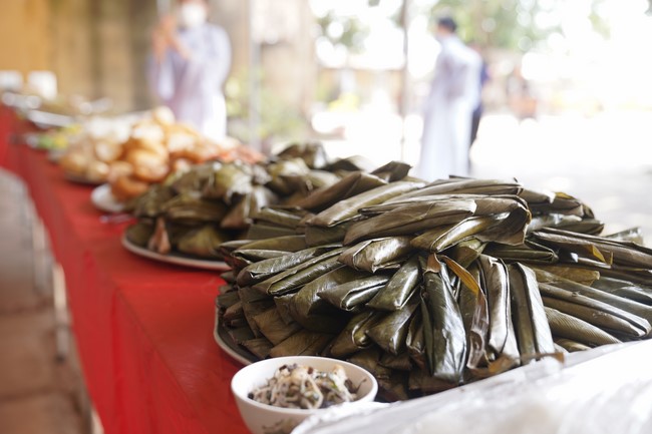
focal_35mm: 41
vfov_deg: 32.6
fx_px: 742
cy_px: 217
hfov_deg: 47.4
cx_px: 326
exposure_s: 1/100
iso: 200
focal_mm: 41
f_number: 3.2
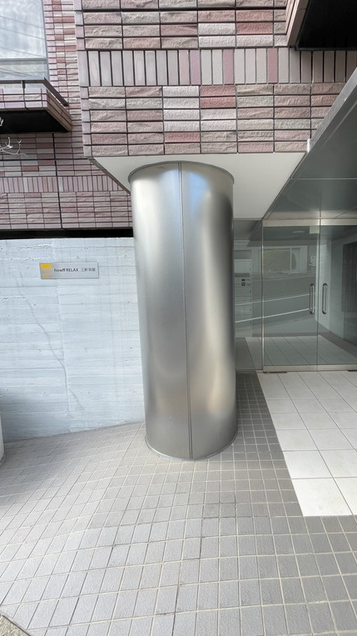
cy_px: 309
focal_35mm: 16
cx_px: 226
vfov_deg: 99.4
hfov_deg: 65.9
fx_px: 269
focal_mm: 1.55
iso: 25
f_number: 2.4
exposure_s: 1/156
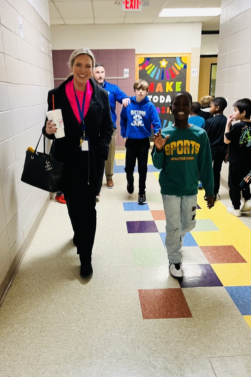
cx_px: 113
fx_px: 314
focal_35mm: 30
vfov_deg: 61.9
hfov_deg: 43.5
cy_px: 183
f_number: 1.6
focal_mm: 5.1
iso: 125
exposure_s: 1/61
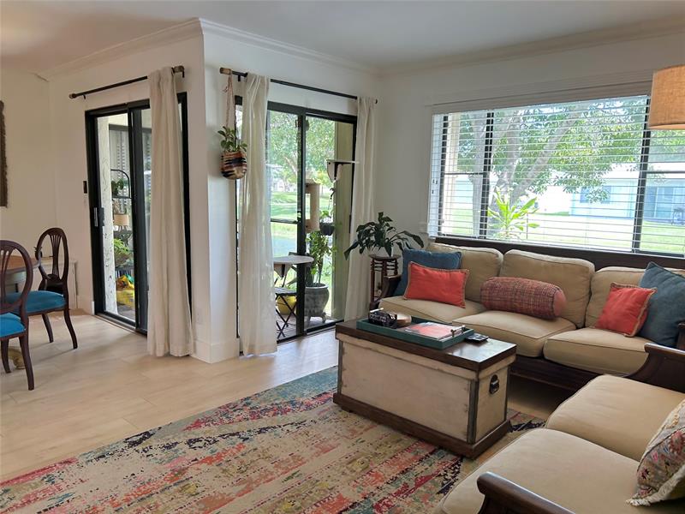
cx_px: 342
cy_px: 257
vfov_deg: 53.1
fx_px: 515
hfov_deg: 67.3
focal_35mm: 26
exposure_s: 1/120
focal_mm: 5.7
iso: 100
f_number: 1.5
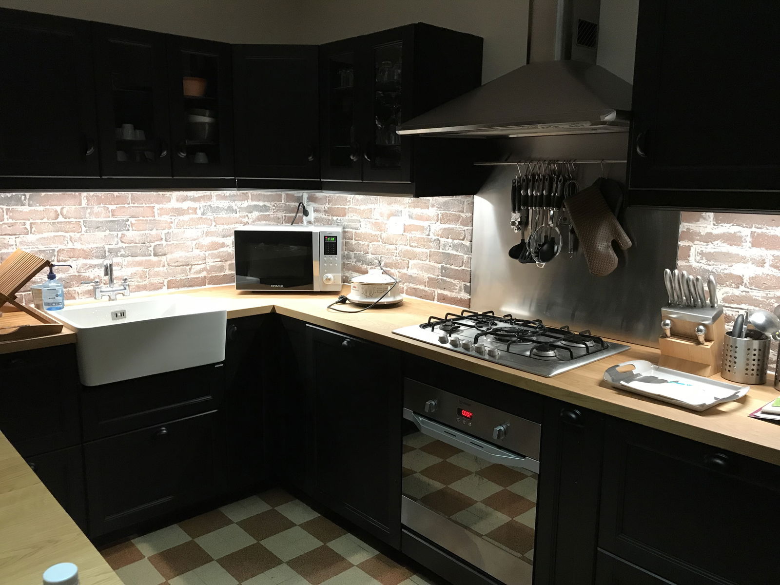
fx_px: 631
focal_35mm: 28
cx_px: 390
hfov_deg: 63.4
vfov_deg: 49.7
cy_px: 292
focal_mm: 3.99
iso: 80
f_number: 1.8
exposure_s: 1/17
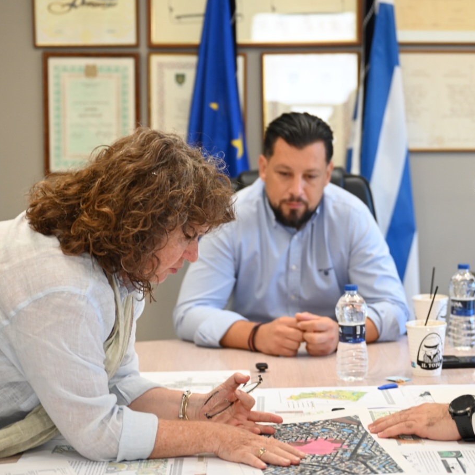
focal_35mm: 82
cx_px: 308
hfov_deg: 21.1
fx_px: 1273
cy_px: 221
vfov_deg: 21.1
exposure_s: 1/125
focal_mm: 56
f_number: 2.8
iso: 640
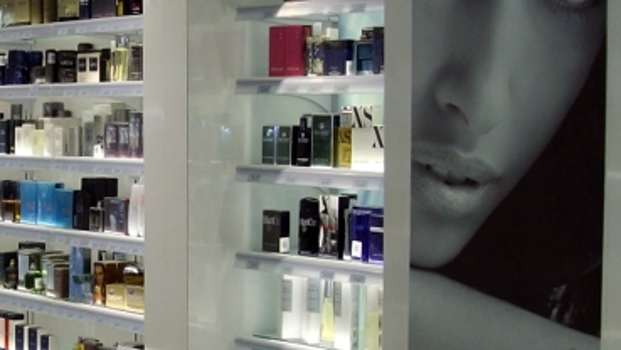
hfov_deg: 24.6
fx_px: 1400
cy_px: 210
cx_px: 133
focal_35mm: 85
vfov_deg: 14.2
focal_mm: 6
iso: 80
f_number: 2.7
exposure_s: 1/200
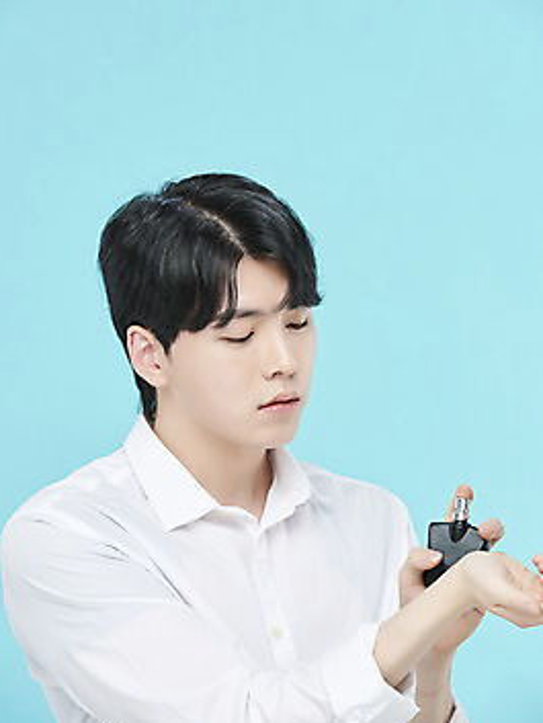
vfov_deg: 12.5
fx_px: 3303
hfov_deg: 9.4
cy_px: 342
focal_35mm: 158
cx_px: 272
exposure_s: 1/125
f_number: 7.1
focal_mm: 145
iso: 64
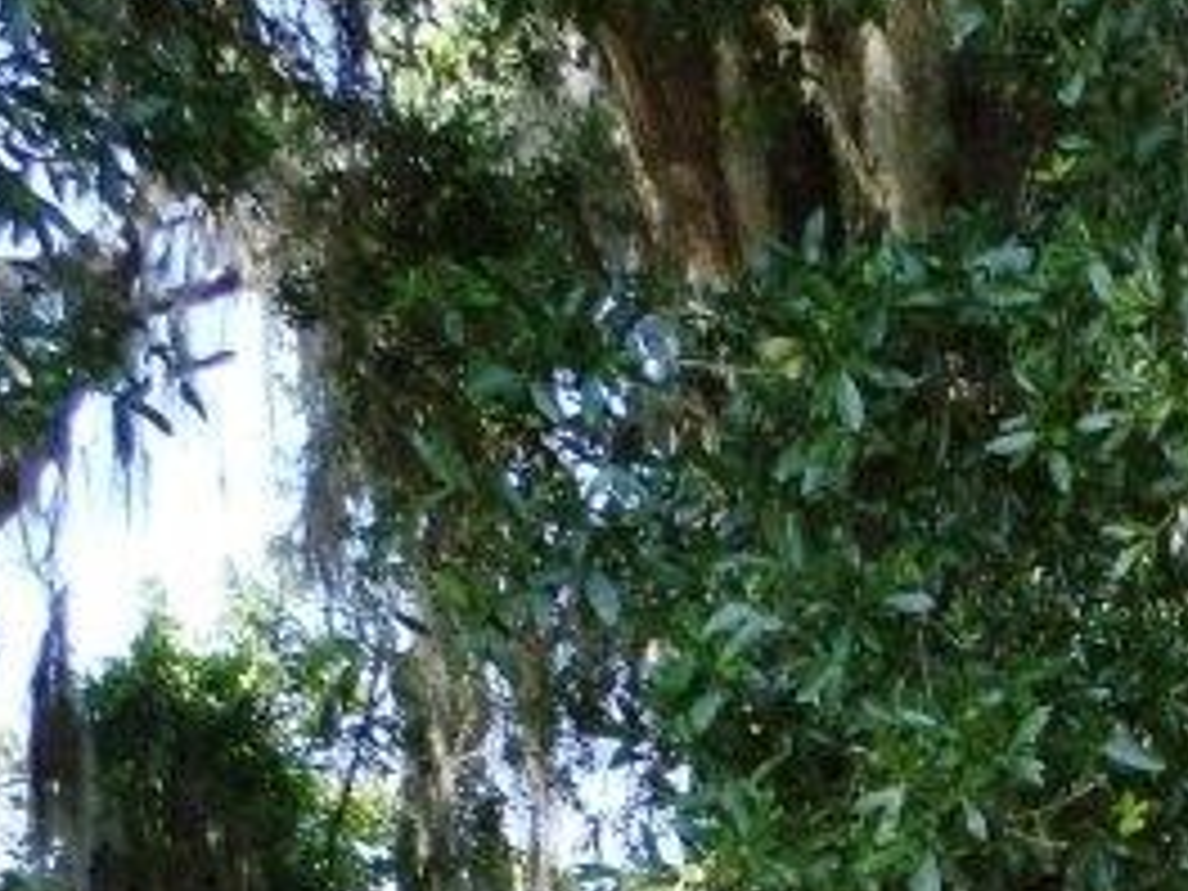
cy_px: 1665
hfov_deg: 18.4
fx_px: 3329
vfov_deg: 13.5
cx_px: 1665
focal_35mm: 97
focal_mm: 4.5
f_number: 2.5
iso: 80
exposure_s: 1/250
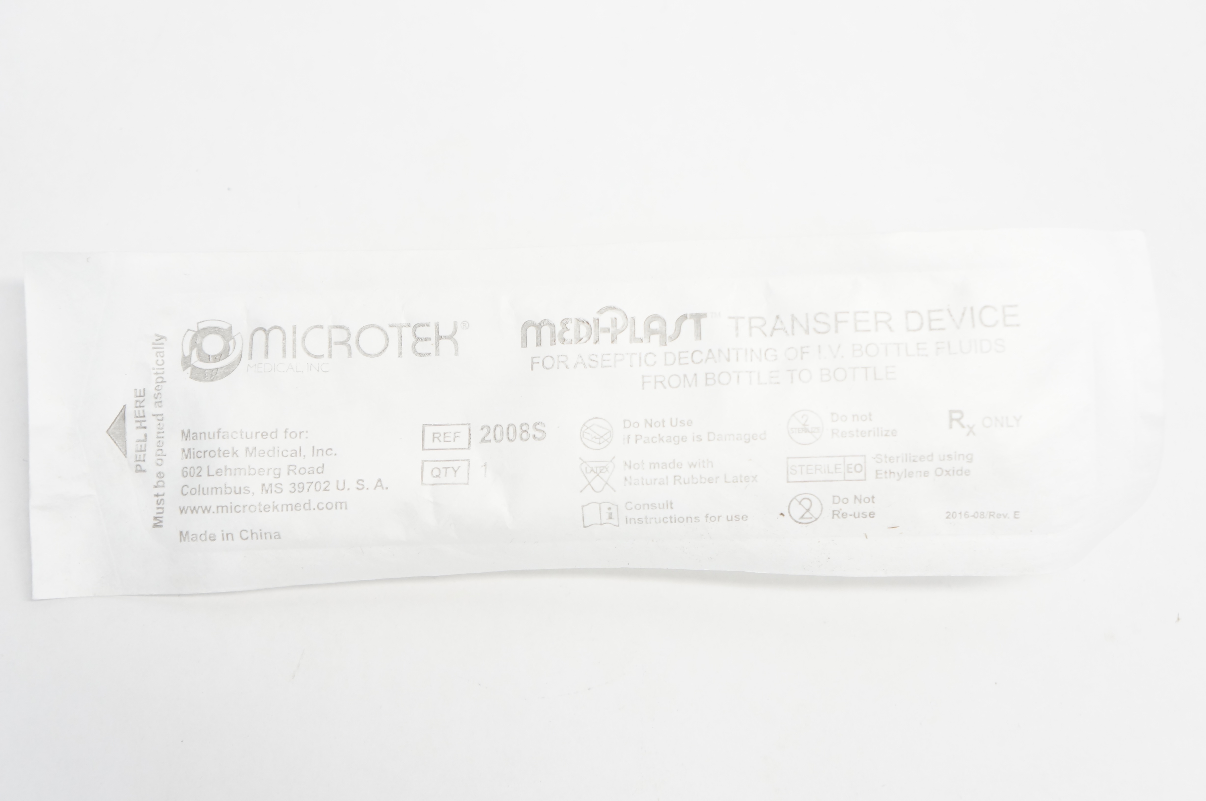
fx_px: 2058
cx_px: 603
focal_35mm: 62
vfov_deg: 22.0
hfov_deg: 32.7
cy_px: 400
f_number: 5
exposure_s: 1/80
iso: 800
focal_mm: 41
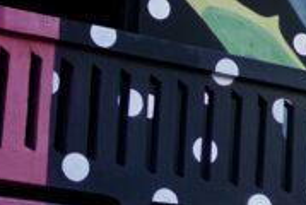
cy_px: 23
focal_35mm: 200
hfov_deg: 9.4
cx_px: 684
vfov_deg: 6.9
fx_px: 1703
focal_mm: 35
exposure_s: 1/1000
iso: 200
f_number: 2
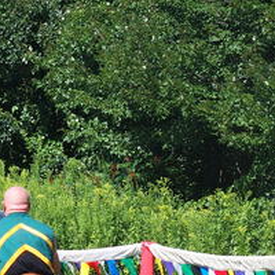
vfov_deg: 5.9
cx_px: 19
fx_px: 2678
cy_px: 210
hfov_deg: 5.9
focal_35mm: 298
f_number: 4
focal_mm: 31.8
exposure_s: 1/640
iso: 100
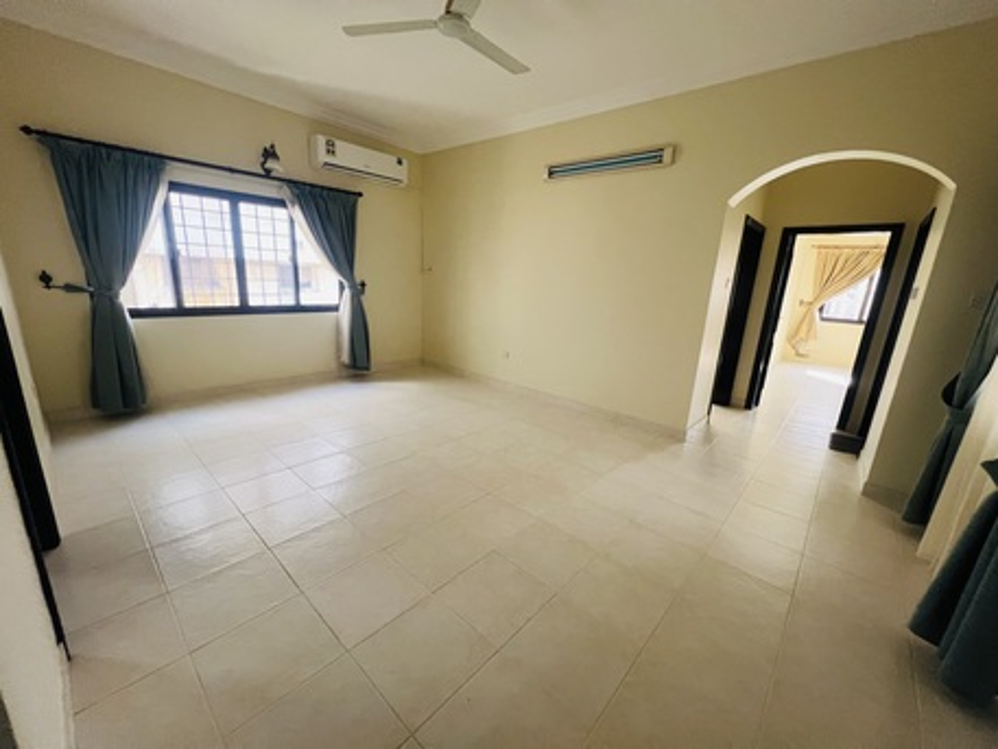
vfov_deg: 89.9
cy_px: 374
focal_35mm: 13
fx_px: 375
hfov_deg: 106.2
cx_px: 499
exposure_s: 1/60
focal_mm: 1.57
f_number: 1.8
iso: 400
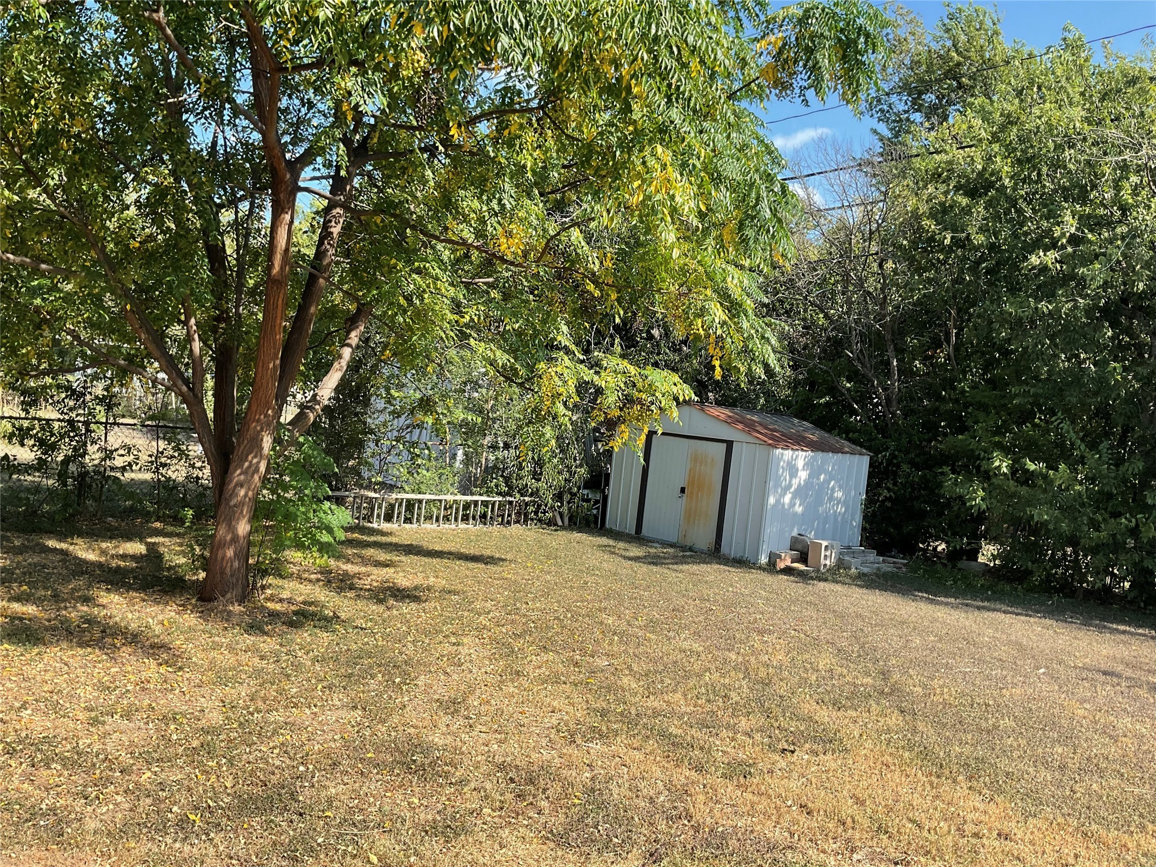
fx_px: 968
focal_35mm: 29
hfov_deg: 61.7
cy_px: 434
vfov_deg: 48.2
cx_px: 578
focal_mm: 3
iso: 16
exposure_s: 1/719
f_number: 1.8
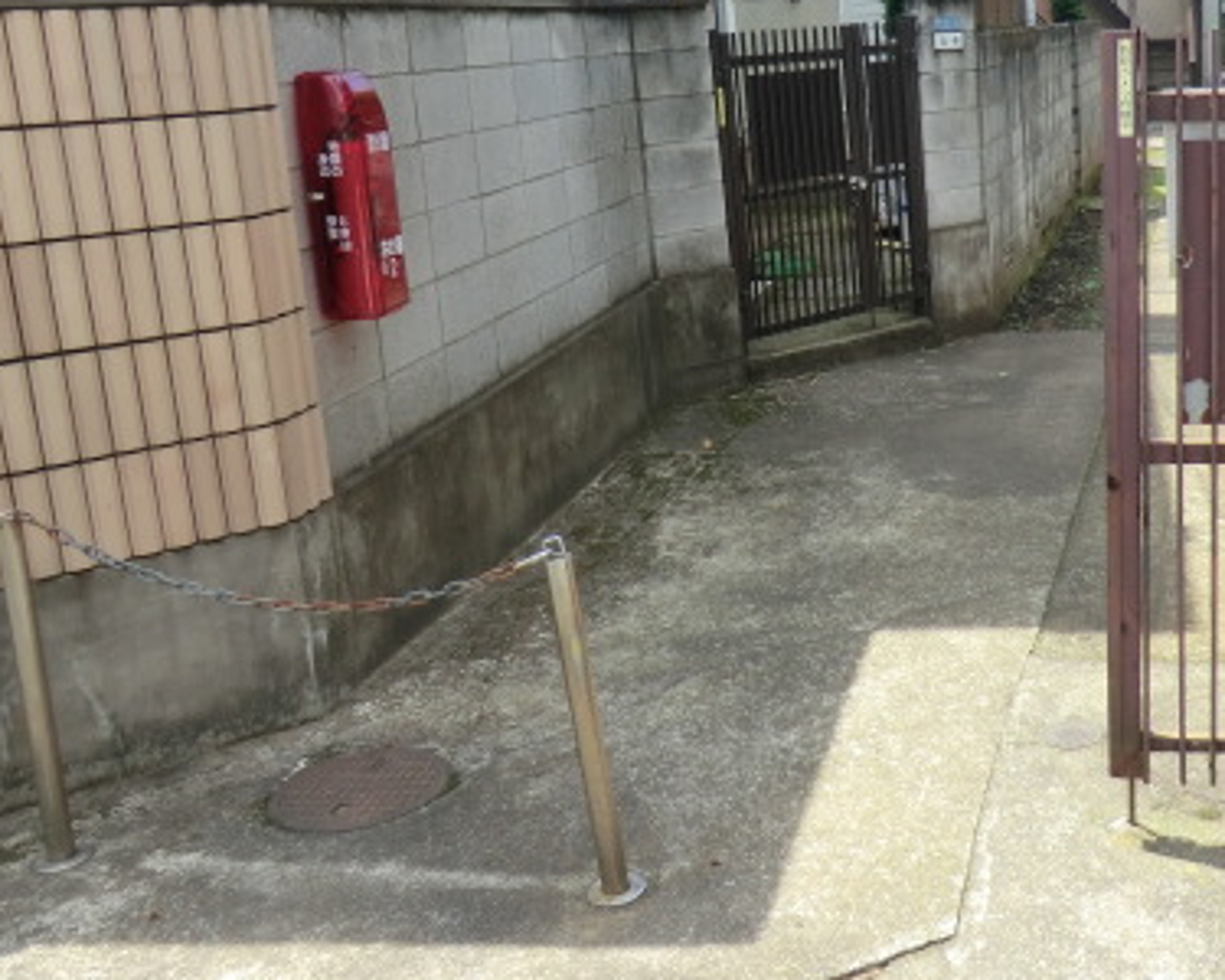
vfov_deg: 36.9
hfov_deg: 43.7
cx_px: 977
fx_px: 1450
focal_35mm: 40
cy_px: 320
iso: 80
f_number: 3.2
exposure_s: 1/250
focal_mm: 4.3
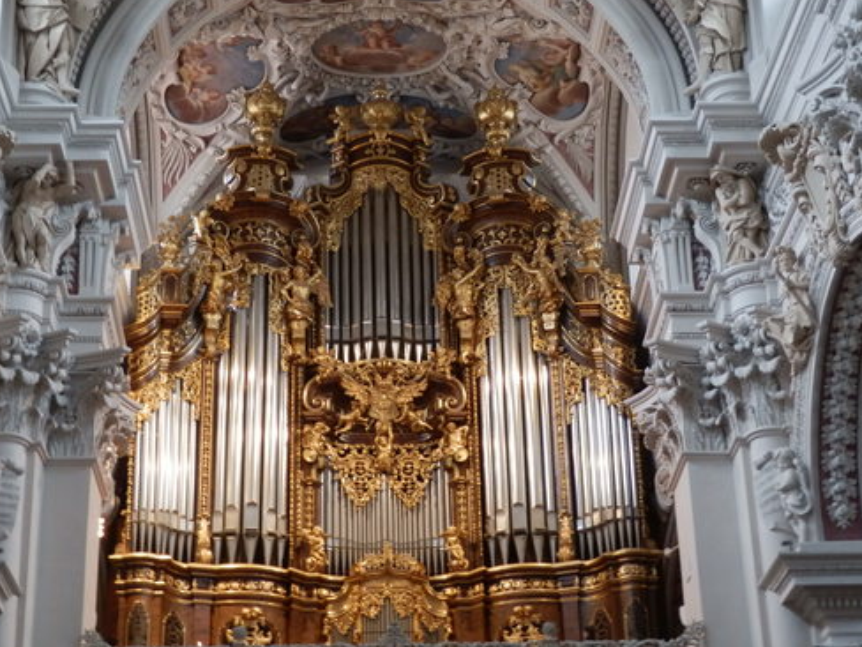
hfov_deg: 26.7
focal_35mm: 73
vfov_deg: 20.2
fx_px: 1818
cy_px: 319
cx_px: 392
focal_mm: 11.9
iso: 400
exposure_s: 1/20
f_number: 4.4
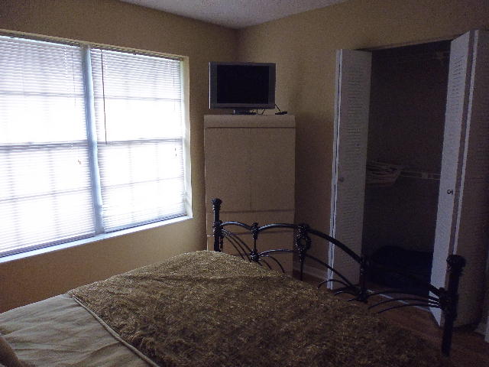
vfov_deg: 56.8
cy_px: 184
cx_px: 244
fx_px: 339
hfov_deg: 71.6
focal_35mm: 24
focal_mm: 4.3
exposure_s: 1/50
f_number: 2.8
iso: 400
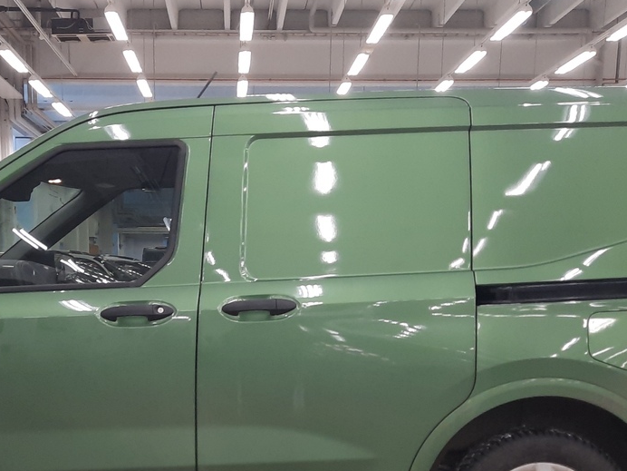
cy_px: 422
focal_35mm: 52
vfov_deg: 27.1
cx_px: 207
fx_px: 942
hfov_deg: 36.4
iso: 200
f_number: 2
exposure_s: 1/50
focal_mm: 4.6
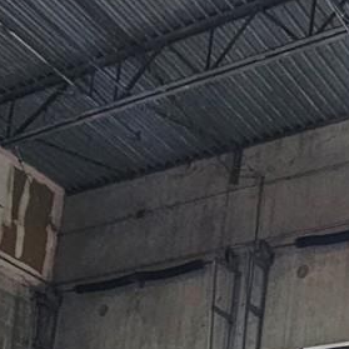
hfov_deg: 23.3
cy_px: 577
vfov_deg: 20.6
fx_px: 753
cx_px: 445
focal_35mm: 66
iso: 200
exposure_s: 1/60
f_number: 2.2
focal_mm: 2.2
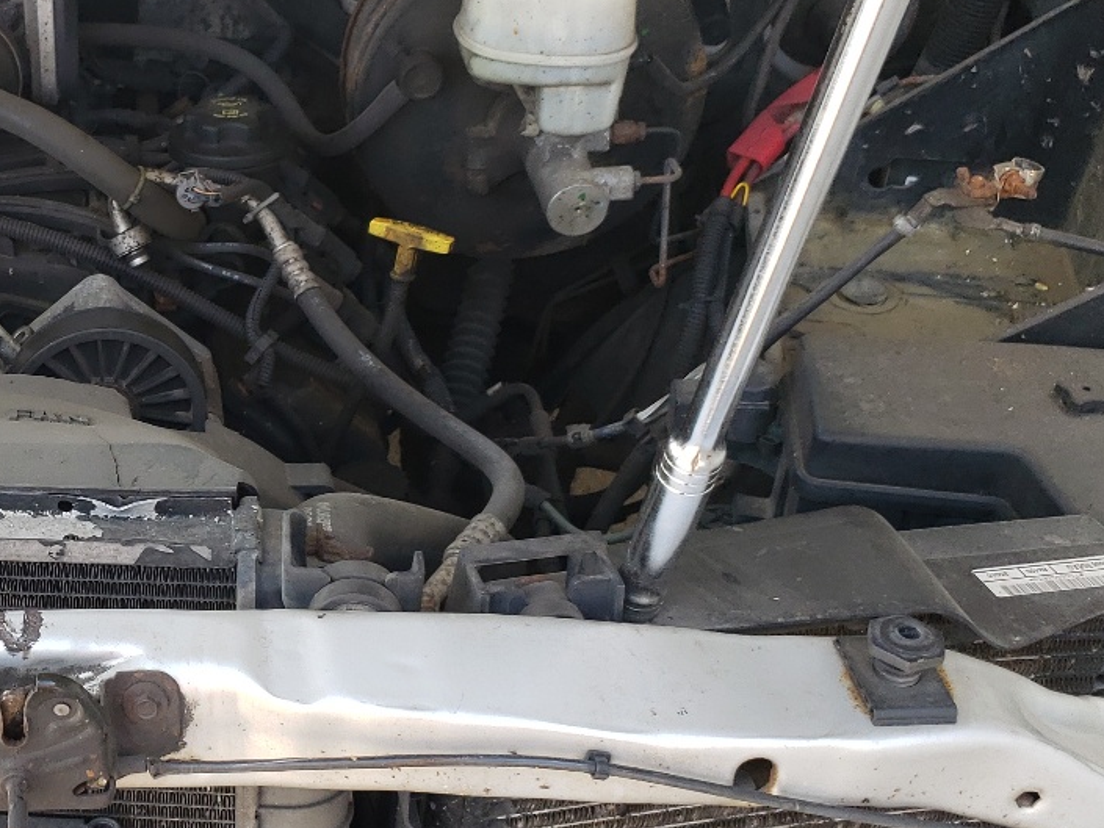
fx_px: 1882
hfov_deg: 30.7
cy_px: 549
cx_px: 34
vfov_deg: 24.7
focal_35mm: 59
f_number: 1.5
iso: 50
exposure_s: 1/270
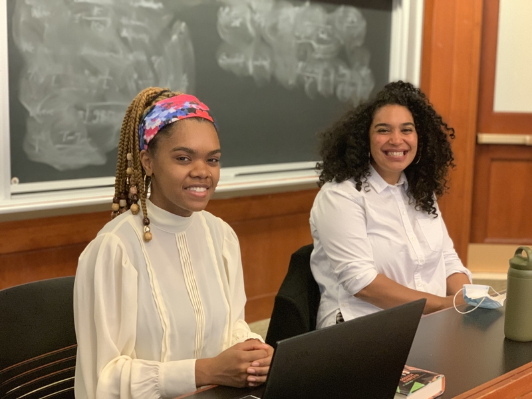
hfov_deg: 36.8
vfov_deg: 28.0
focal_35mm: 52
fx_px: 799
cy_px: 200
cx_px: 266
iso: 400
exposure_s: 1/53
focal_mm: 6
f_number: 2.4
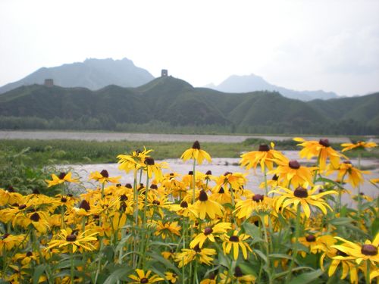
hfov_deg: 49.0
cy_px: 142
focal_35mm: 38
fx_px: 416
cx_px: 190
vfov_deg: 37.7
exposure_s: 1/434
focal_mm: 6.3
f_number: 4.6
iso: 64
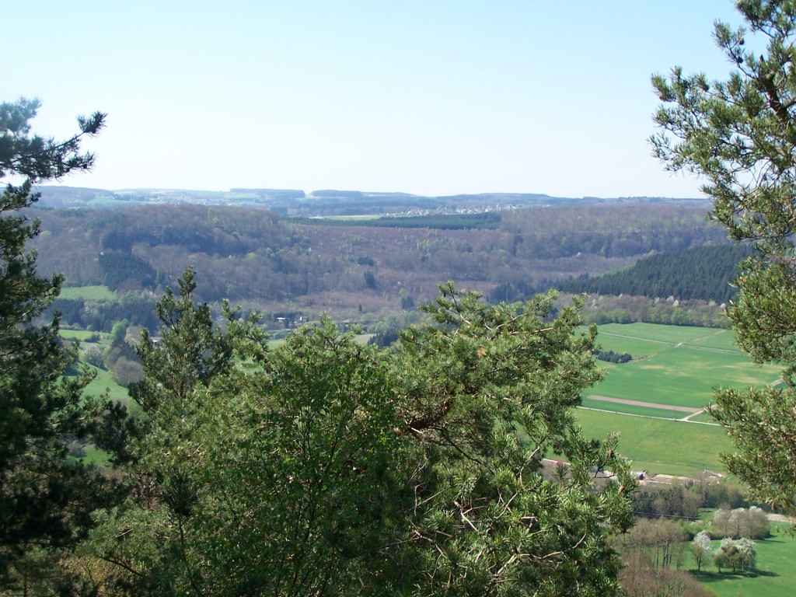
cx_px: 398
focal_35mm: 56
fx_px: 1288
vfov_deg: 26.1
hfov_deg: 34.3
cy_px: 298
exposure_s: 1/500
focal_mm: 9.3
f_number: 3.2
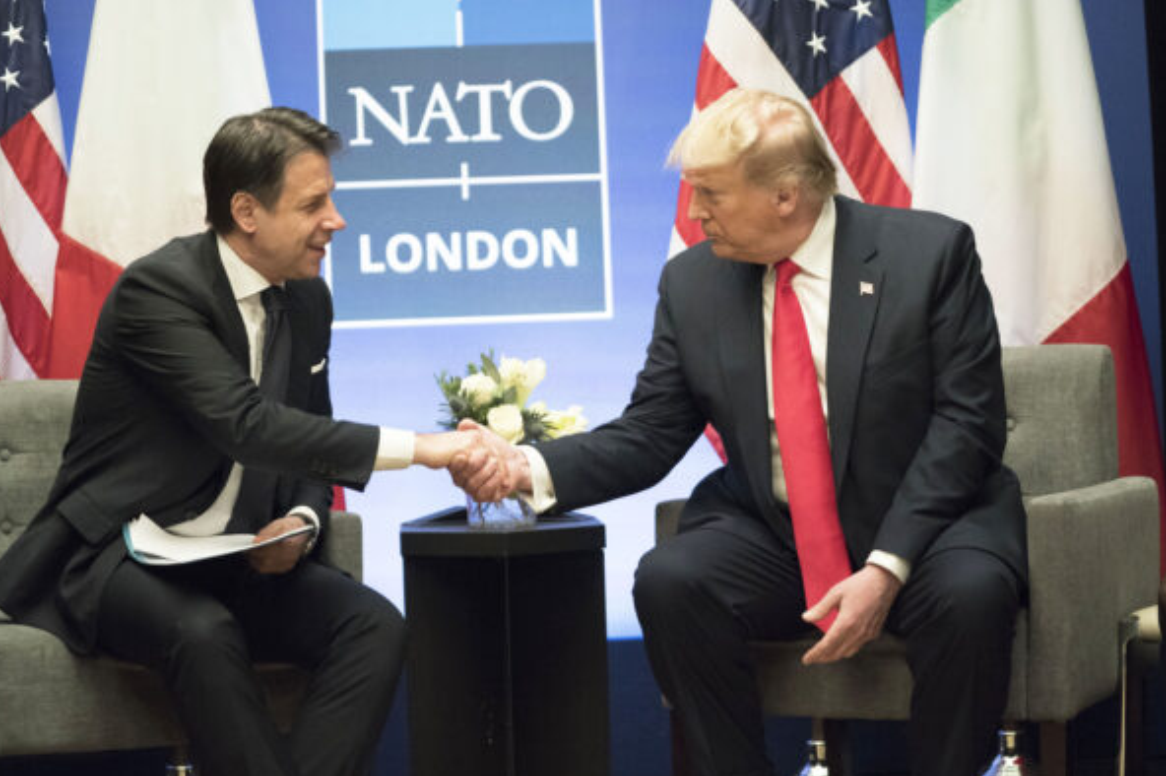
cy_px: 392
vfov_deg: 19.2
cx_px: 583
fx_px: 2298
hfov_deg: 28.5
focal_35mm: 71
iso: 8000
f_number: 2.8
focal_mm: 70
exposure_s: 1/250
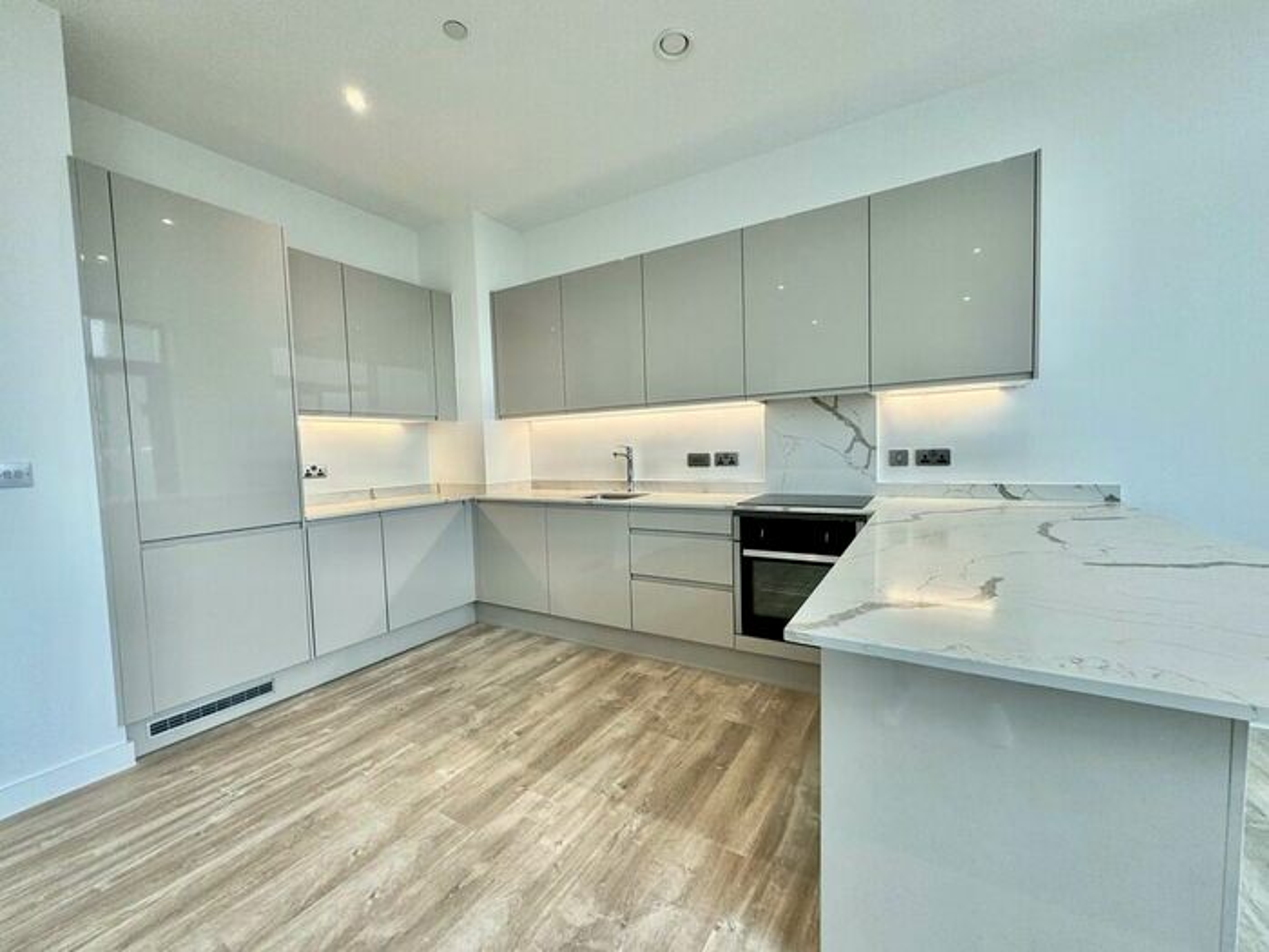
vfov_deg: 85.7
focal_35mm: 14
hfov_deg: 102.1
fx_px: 513
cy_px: 476
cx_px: 634
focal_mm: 2.22
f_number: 2.2
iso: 50
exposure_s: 1/99
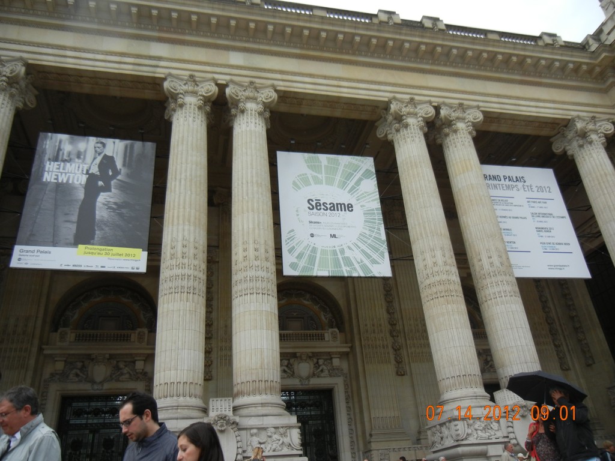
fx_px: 533
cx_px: 308
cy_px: 230
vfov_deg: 46.8
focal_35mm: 30
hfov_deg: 60.0
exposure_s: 1/638
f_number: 3.5
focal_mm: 5.4
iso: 160
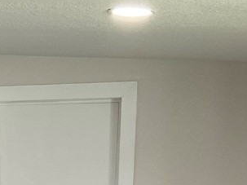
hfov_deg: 19.4
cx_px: -6
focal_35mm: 98
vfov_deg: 13.9
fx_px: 699
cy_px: 303
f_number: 1.8
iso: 64
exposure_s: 1/120
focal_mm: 3
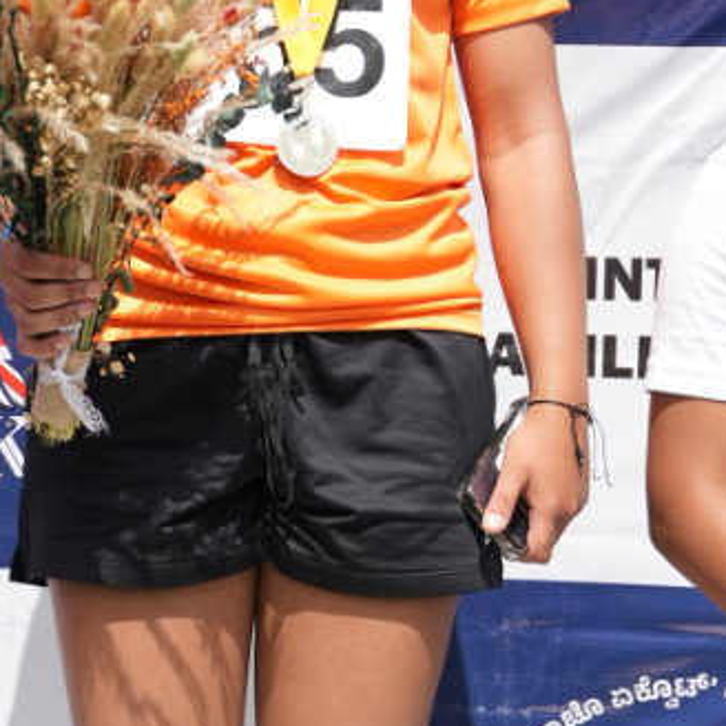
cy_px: 488
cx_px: 206
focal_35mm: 133
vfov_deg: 13.1
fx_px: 3165
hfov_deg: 13.1
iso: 250
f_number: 2.8
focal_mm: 33.6
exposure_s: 1/4000
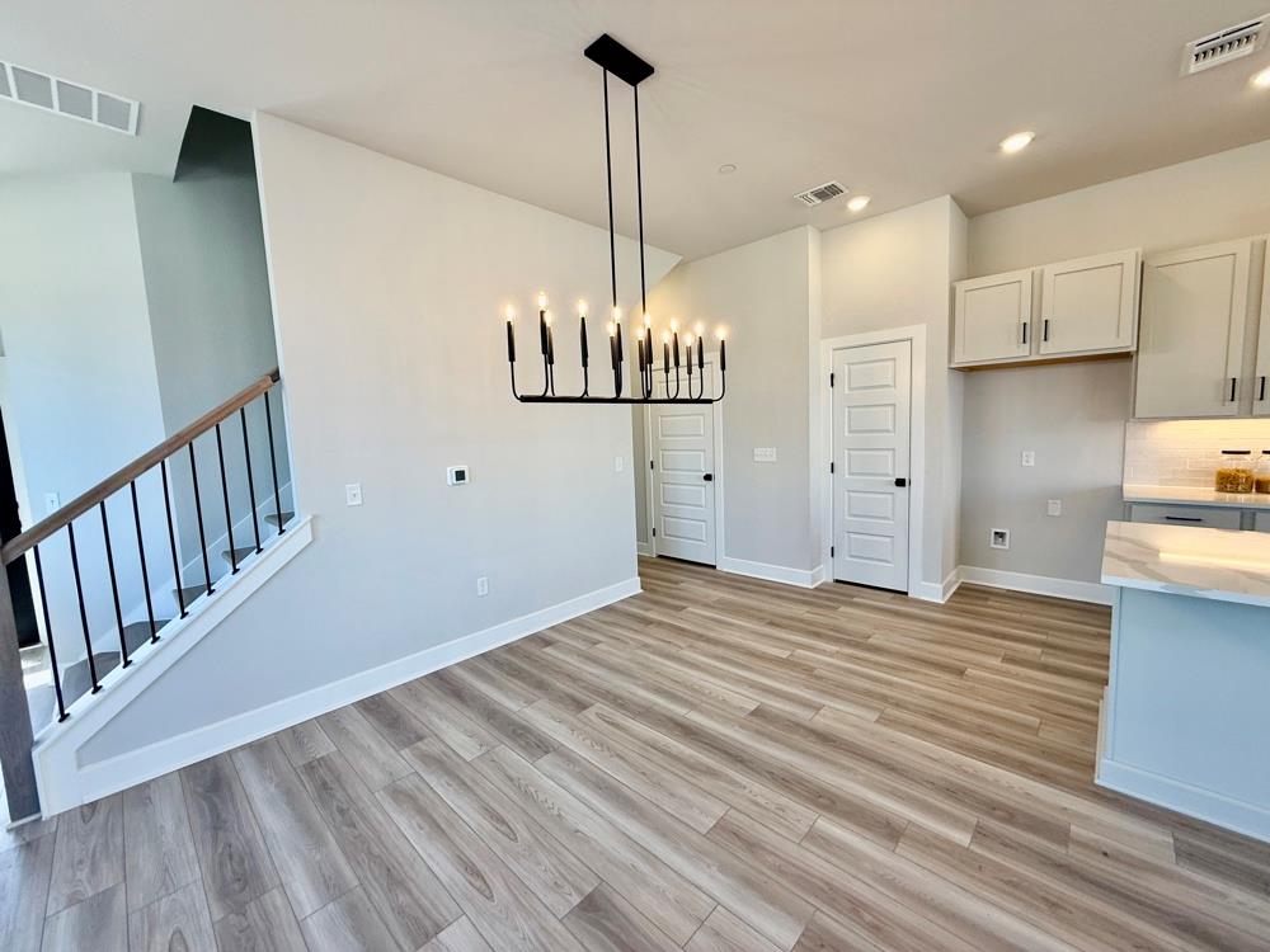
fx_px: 514
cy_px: 476
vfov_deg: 85.7
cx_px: 635
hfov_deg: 102.1
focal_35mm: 14
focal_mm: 2.22
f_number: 2.2
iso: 64
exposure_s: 1/159
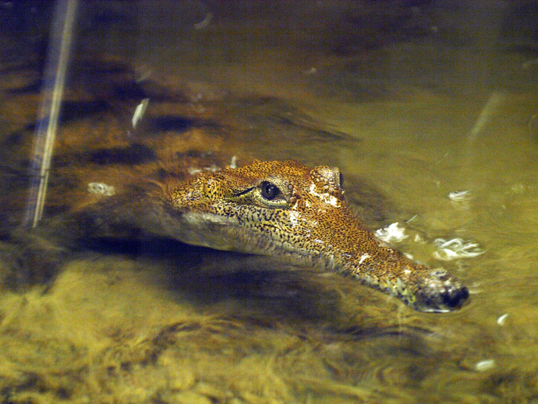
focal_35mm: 282
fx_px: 4383
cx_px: 269
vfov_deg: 5.3
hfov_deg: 7.0
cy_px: 202
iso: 2000
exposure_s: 1/10
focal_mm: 141
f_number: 5.6
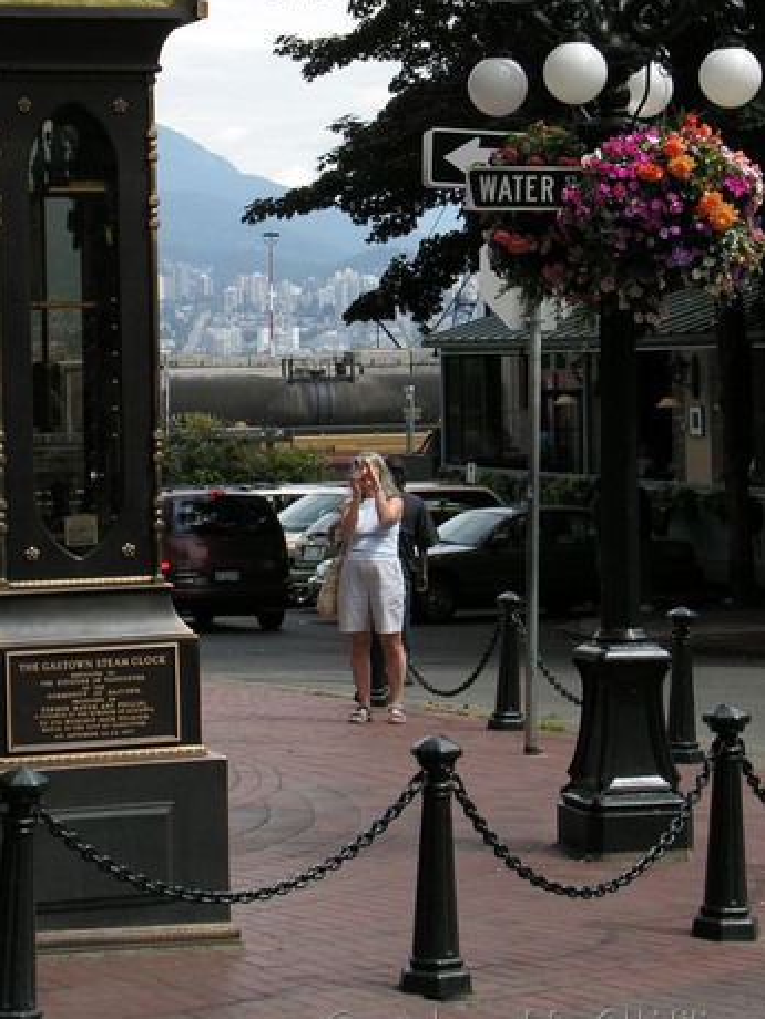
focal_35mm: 108
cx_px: 261
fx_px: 3182
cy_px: 308
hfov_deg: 13.7
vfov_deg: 18.1
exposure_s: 1/168
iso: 50
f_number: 5.9
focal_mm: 18
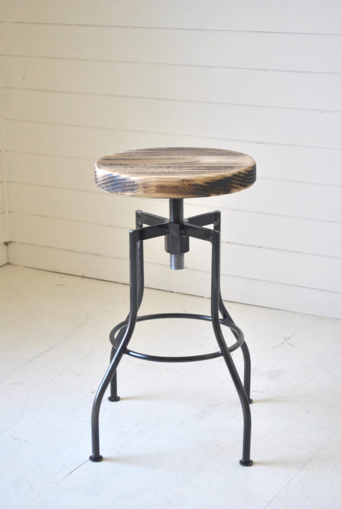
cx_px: 170
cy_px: 254
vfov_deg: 26.9
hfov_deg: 18.3
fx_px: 1061
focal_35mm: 75
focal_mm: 50
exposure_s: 1/30
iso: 640
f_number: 5.6
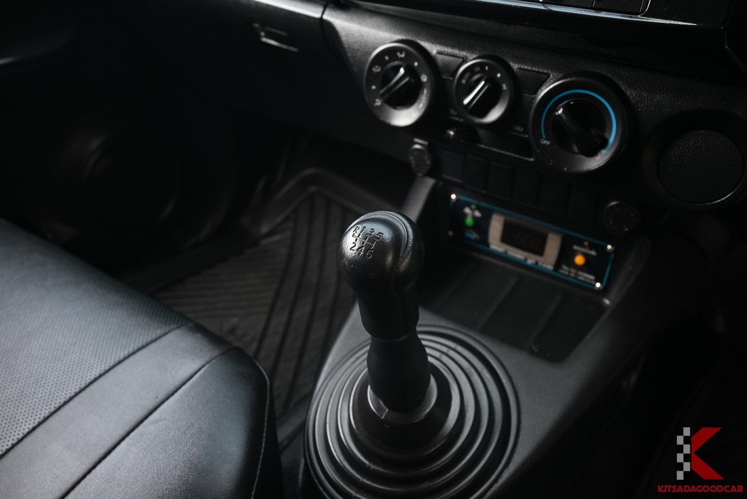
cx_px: 374
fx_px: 602
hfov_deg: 63.6
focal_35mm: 29
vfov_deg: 45.0
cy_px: 250
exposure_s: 1/45
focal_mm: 29
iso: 280
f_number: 5.6
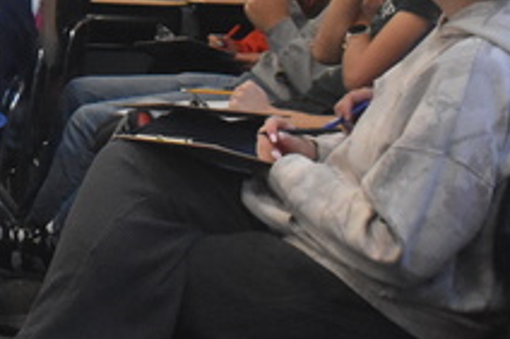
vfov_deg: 7.8
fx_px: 2463
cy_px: -105
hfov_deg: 10.9
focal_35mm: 174
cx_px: -479
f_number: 4
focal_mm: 24
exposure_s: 1/400
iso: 3200
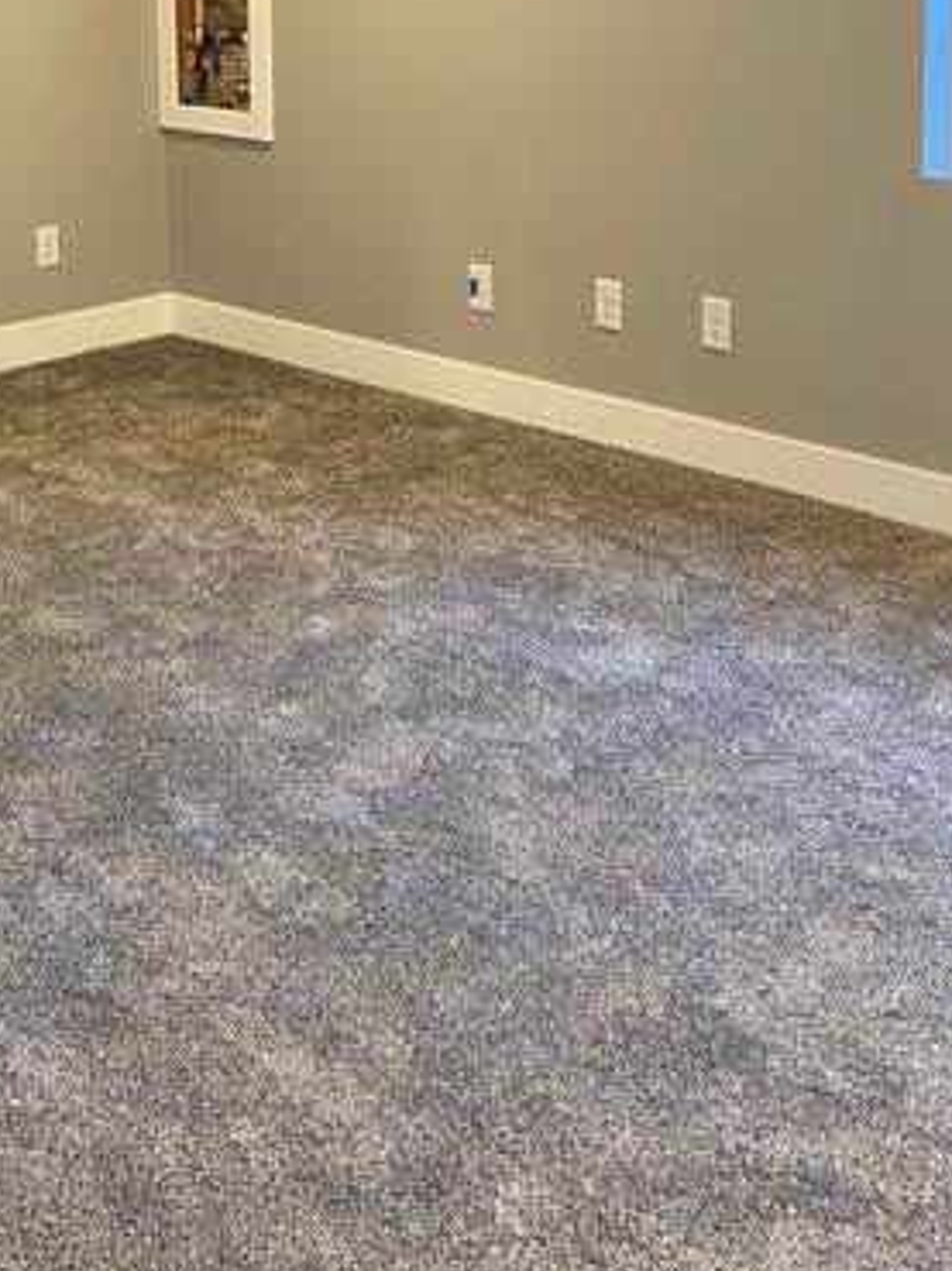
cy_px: 220
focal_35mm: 54
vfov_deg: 34.3
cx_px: 110
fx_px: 1982
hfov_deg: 26.2
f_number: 1.8
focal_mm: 4.25
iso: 200
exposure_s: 1/60
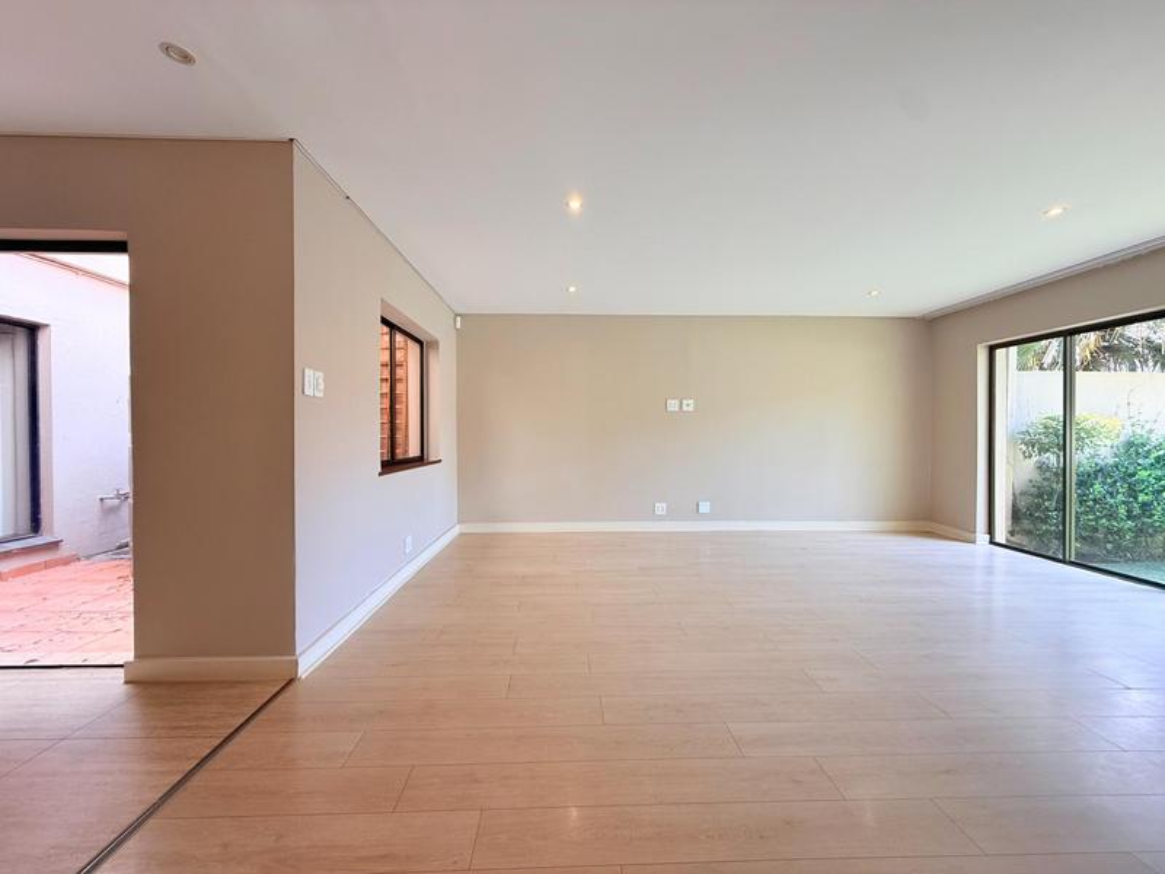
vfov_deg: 85.7
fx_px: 471
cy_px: 437
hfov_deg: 102.1
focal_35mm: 14
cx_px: 582
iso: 80
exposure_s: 1/100
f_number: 2.2
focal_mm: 2.22
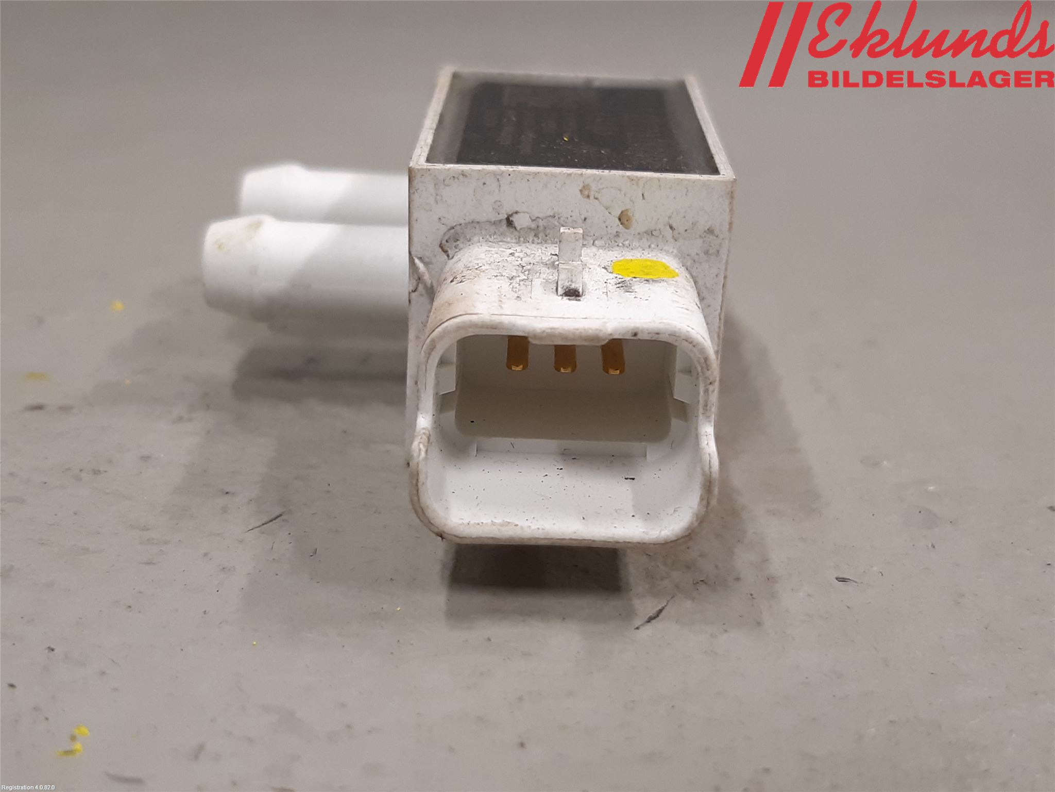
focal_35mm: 26
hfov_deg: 67.3
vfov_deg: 53.1
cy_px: 396
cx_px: 528
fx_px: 792
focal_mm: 3.93
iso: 100
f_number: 1.7
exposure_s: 1/50
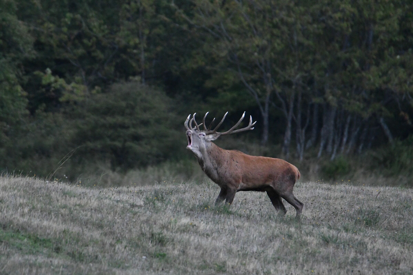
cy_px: 138
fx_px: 10324
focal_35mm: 900
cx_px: 206
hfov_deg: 2.3
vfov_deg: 1.5
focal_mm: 600
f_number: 6.3
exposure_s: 1/500
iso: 6400
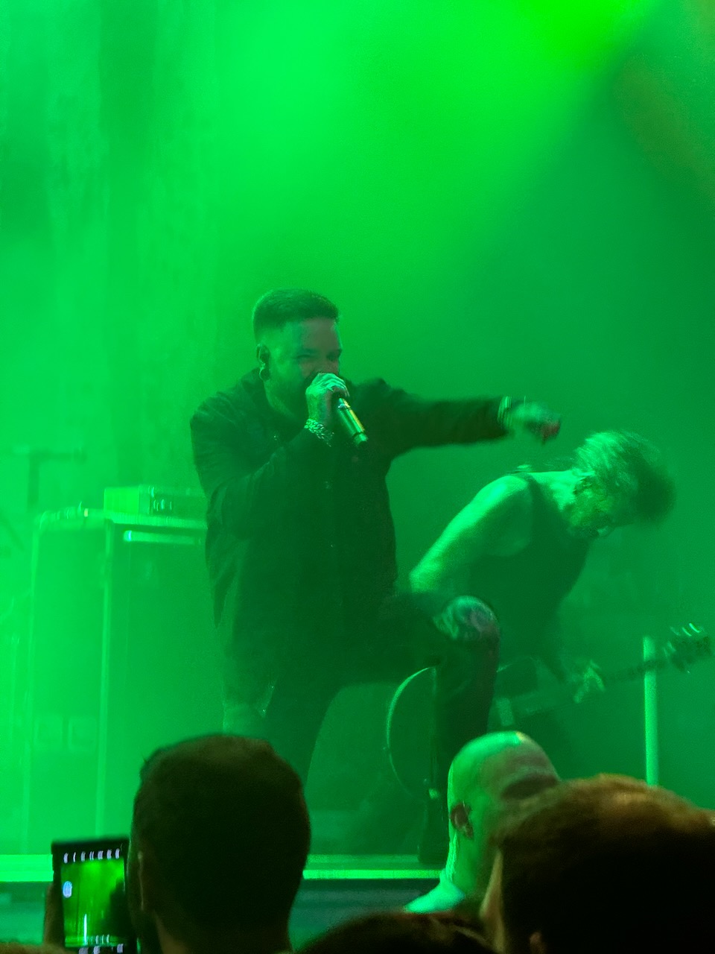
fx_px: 3305
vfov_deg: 16.4
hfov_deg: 12.3
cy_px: 477
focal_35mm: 120
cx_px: 358
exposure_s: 1/43
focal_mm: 15.66
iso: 640
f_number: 2.8
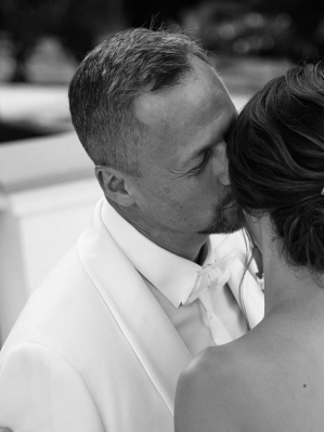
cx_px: 245
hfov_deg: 10.6
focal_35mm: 139
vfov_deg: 14.1
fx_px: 1736
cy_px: 392
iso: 125
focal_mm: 64
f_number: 2.8
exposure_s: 1/3200
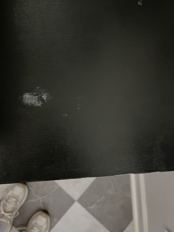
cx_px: 87
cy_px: 116
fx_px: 174
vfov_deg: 67.3
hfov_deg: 53.1
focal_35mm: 26
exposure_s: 1/24
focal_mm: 5.7
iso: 1000
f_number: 1.5
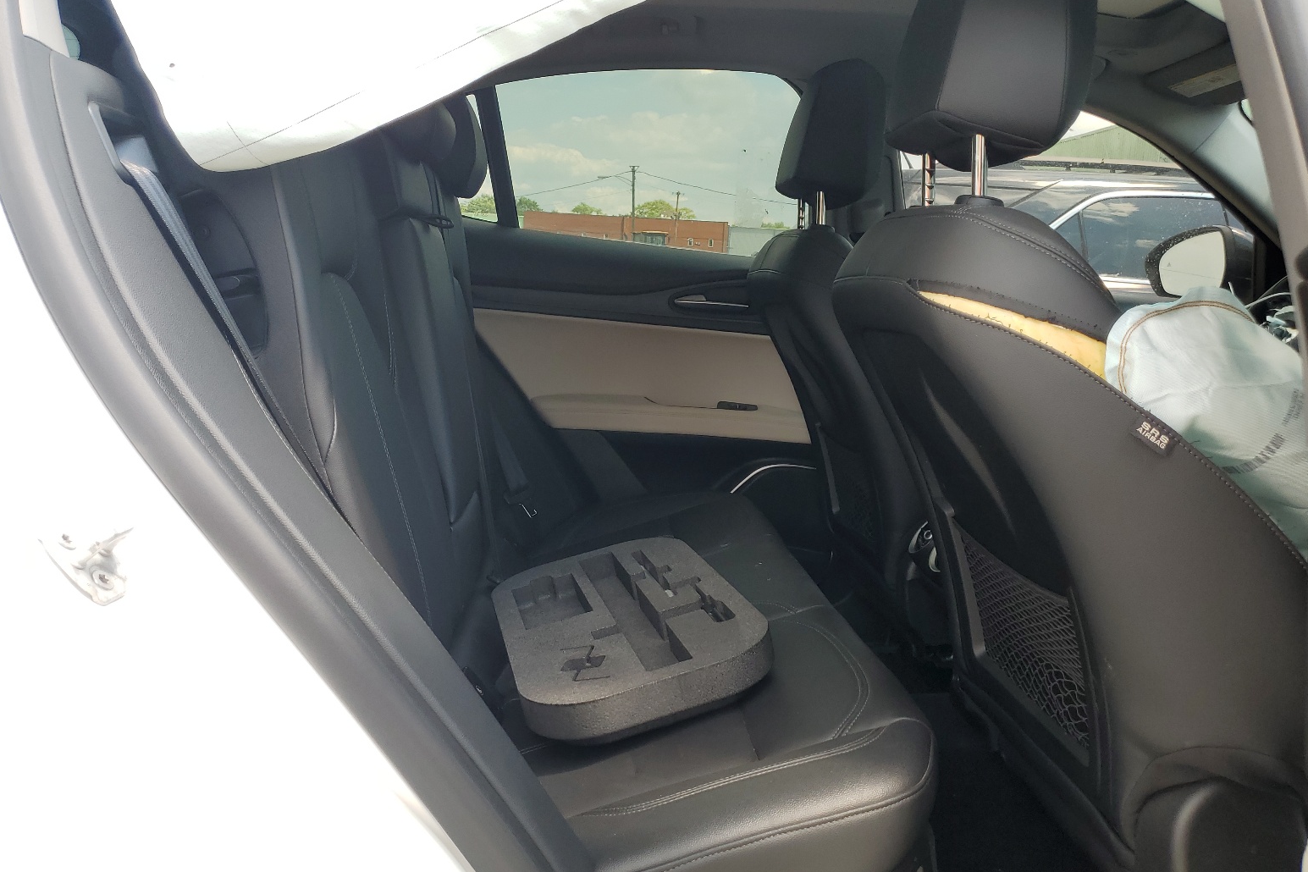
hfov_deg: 65.5
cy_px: 464
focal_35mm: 28
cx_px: 659
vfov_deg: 46.4
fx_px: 1017
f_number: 1.5
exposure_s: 1/323
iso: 50
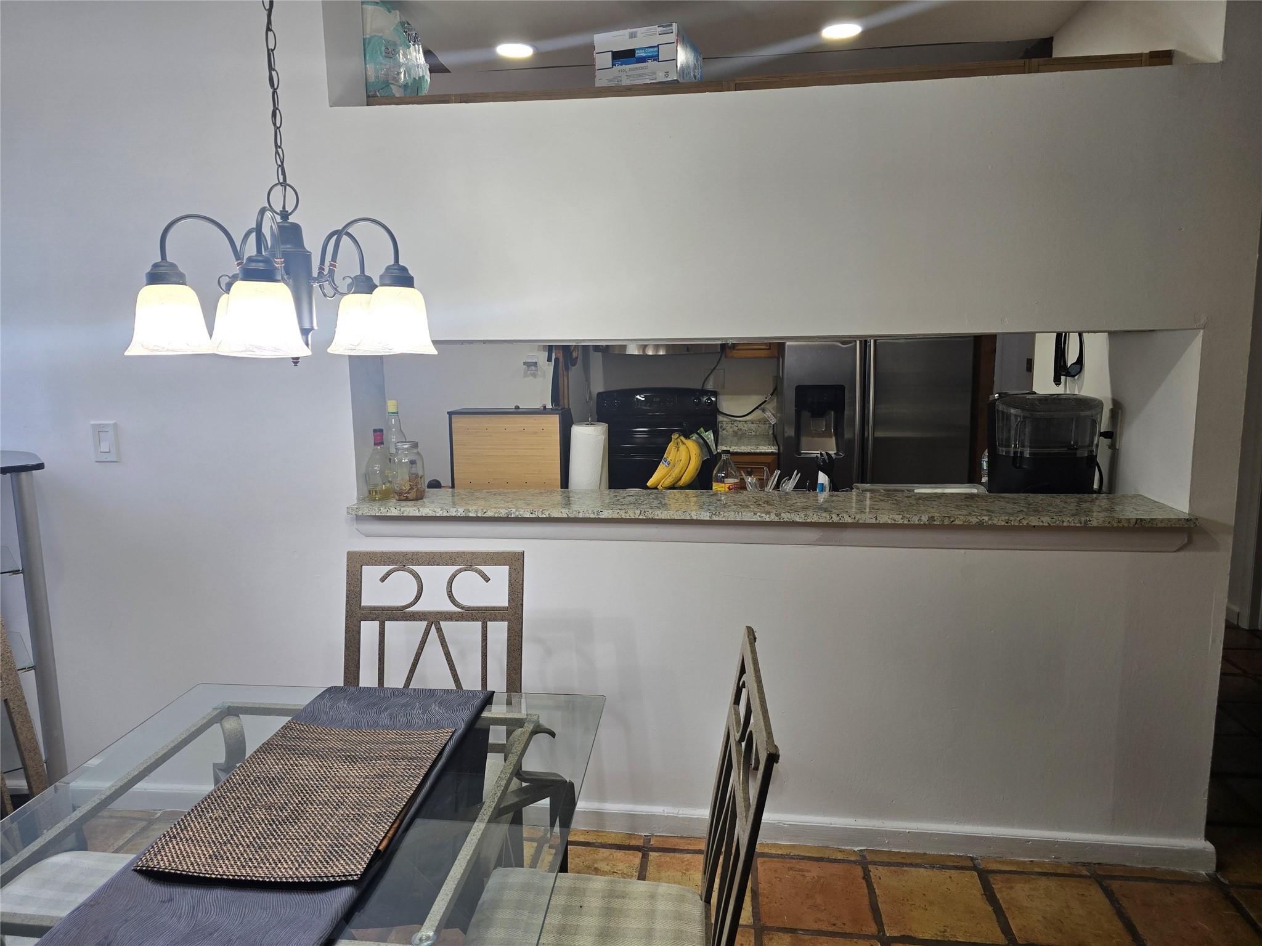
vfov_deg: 58.9
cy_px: 473
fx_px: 839
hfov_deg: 73.9
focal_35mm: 23
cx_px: 631
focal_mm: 6.3
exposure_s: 1/120
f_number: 1.7
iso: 64
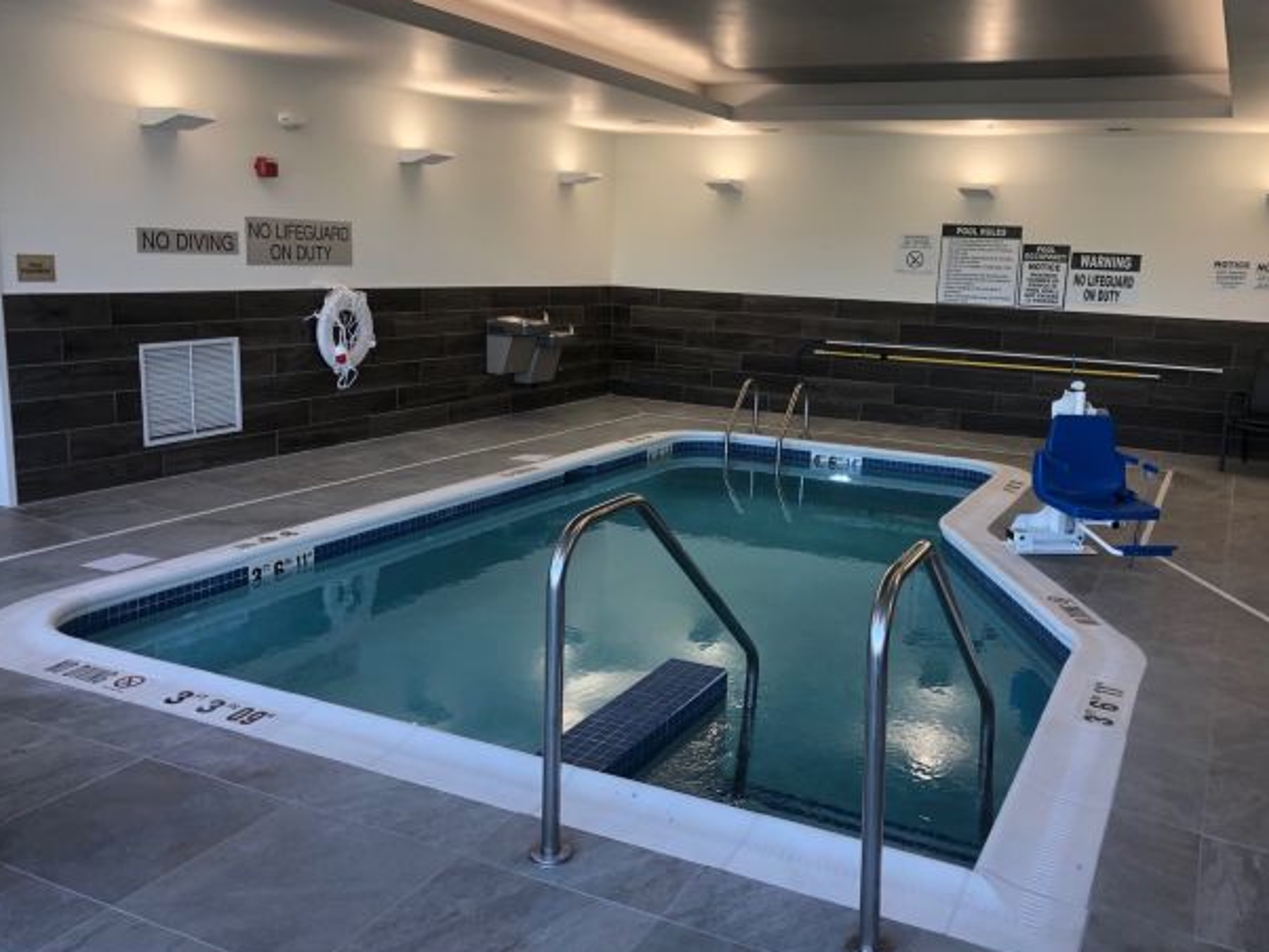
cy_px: 493
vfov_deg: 45.5
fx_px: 1137
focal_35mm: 31
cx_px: 695
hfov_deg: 58.2
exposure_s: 1/120
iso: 40
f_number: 1.8
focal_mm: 3.99
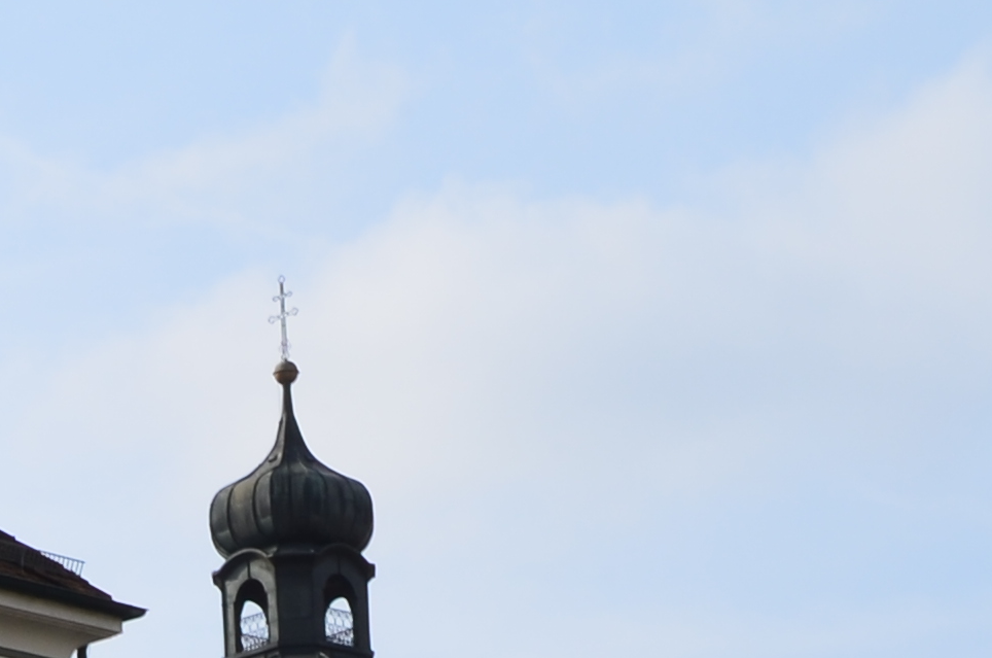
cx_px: -545
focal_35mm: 184
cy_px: 1018
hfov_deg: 10.7
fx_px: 5061
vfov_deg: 7.3
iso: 110
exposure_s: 1/125
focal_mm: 24
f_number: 11
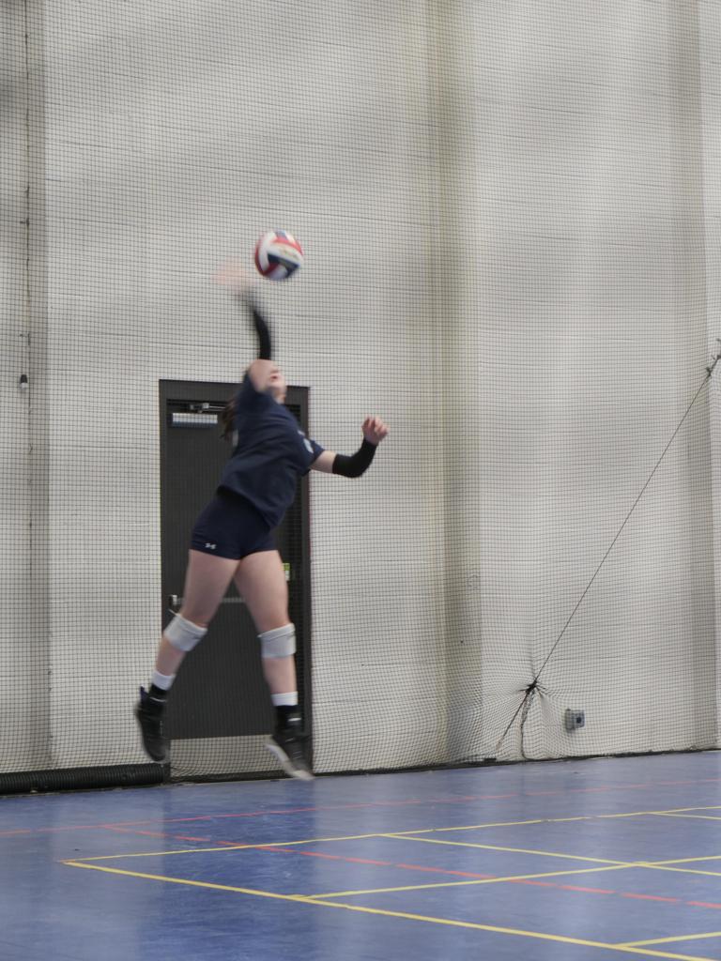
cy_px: 480
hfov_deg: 17.2
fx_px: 2388
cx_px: 360
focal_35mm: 86
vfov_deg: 22.8
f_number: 2.8
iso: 1000
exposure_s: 1/100
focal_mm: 43
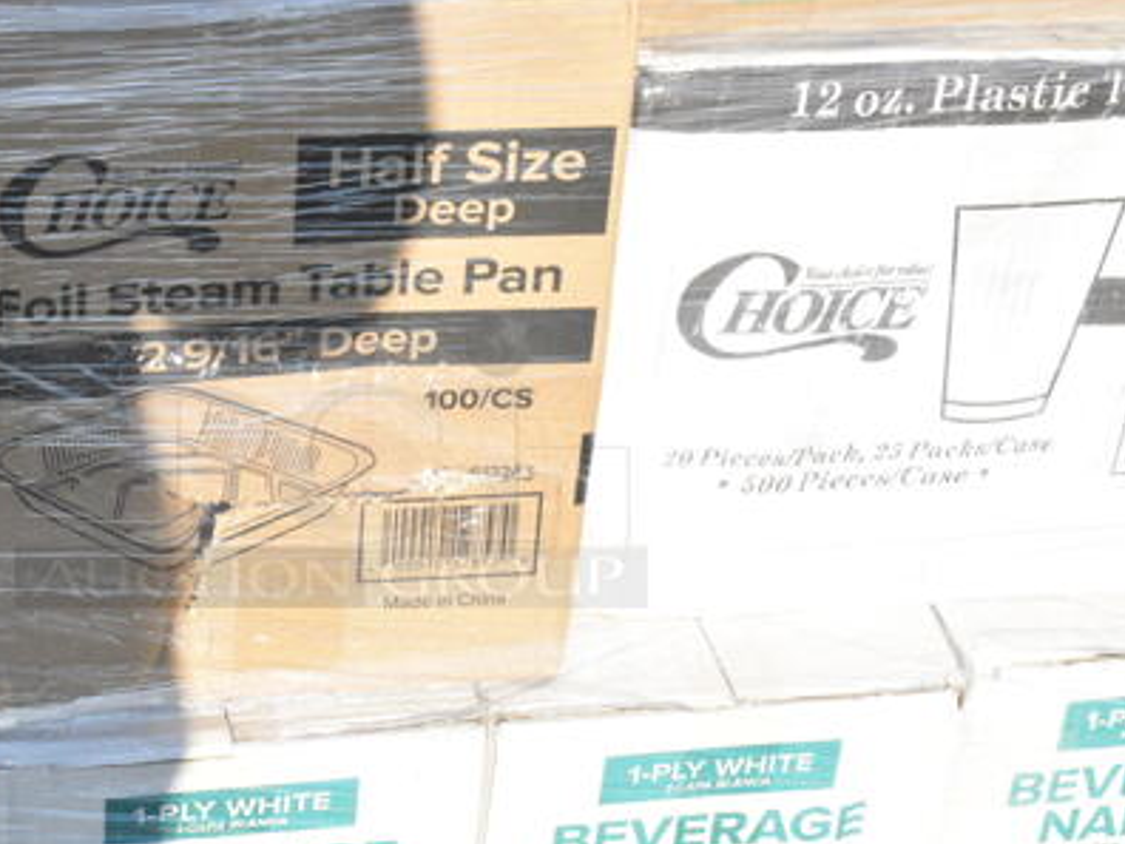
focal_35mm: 89
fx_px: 2892
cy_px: 458
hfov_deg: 21.9
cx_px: 332
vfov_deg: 16.6
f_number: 18
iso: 6400
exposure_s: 1/2000
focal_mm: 40
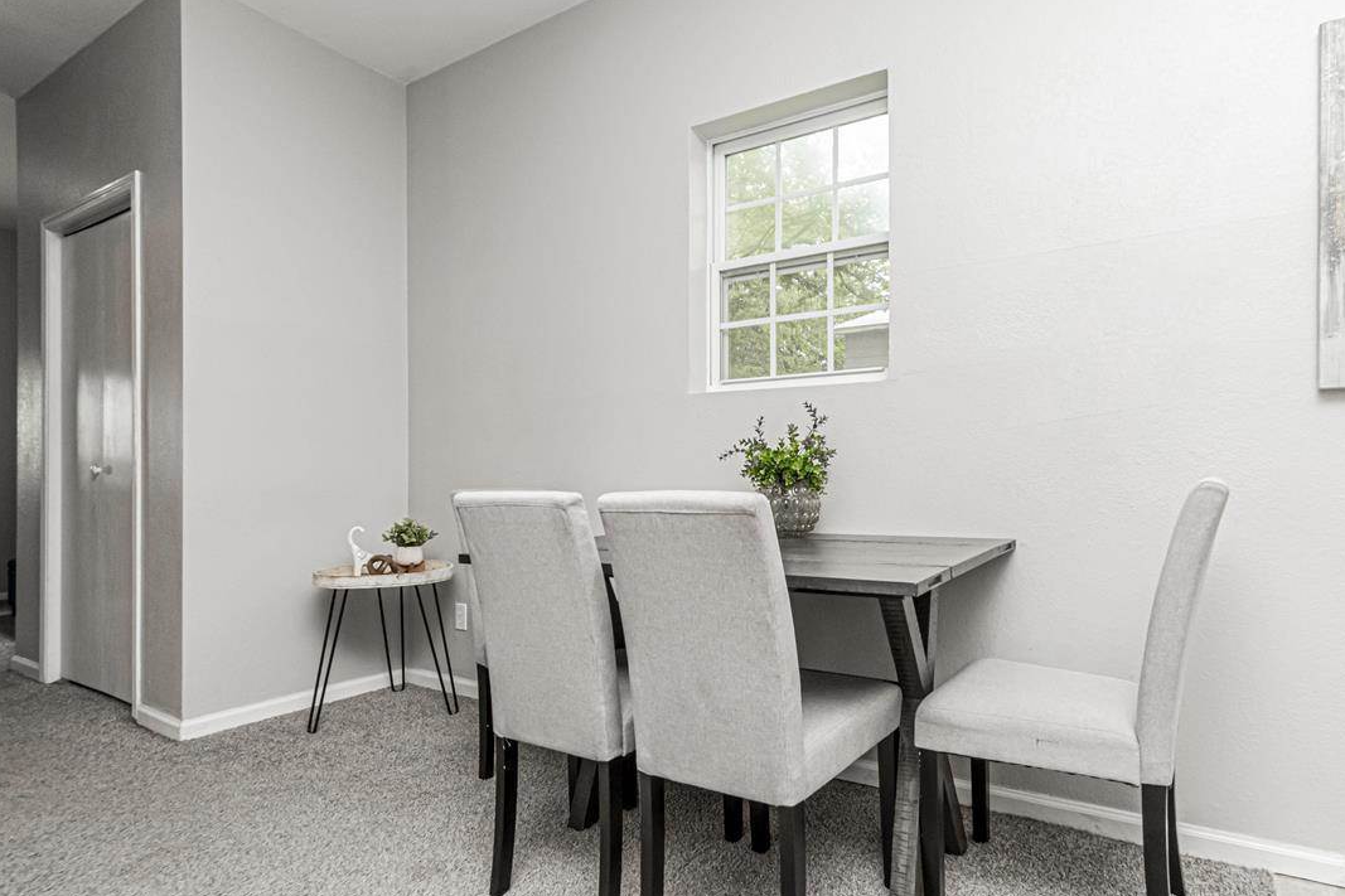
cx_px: 775
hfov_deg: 89.3
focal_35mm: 18
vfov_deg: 67.3
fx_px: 672
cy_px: 472
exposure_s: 1/60
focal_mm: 10
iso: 1250
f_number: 10
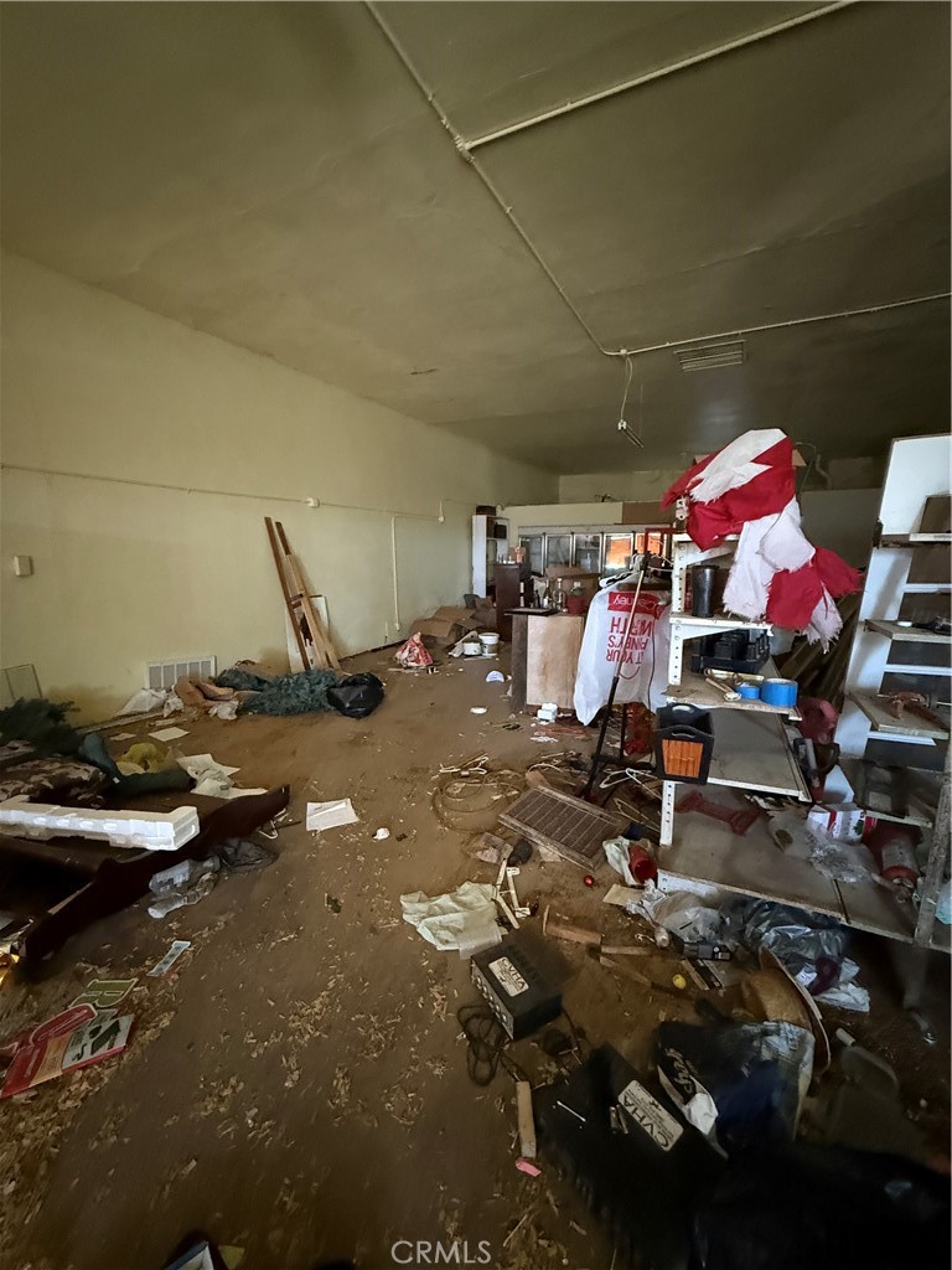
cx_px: 476
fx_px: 513
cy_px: 635
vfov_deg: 102.1
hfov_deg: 85.7
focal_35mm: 14
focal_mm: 2.22
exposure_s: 1/60
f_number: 2.2
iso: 1250
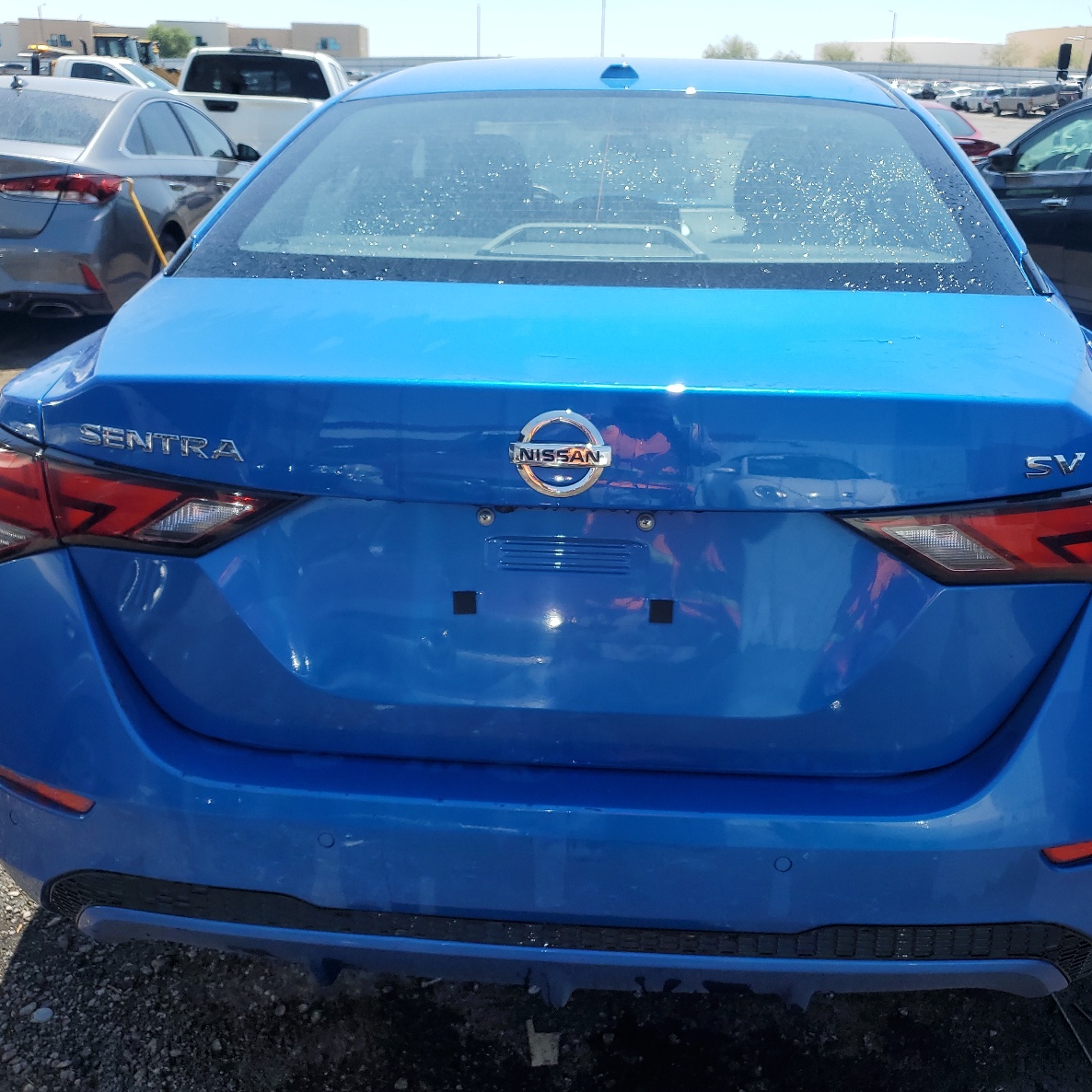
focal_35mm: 31
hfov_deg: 52.5
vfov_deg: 52.5
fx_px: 1106
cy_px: 543
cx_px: 598
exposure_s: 1/2000
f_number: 1.5
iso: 50
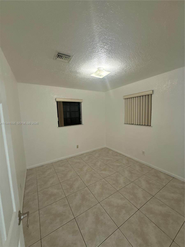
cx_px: 92
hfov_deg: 85.7
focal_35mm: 14
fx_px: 100
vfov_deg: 102.1
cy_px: 124
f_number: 2.2
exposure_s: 1/120
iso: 160
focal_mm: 2.22
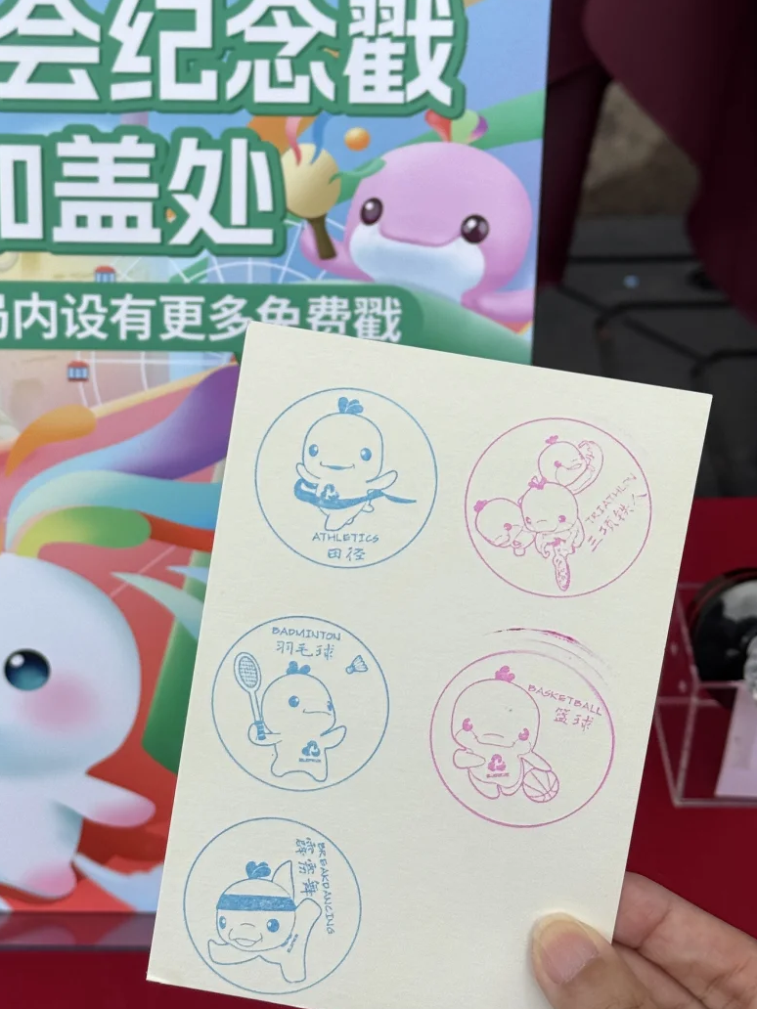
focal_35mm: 67
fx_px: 1954
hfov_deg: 21.8
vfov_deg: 28.9
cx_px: 238
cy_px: 421
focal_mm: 6.76
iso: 64
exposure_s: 1/3096
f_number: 1.78
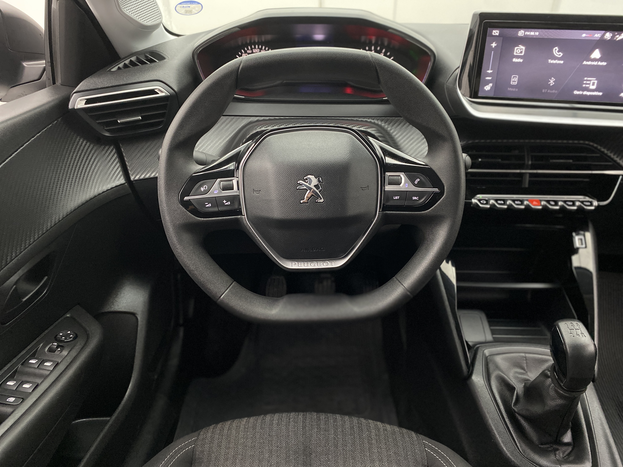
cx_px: 312
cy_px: 234
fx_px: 468
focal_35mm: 26
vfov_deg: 53.1
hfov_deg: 67.3
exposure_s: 1/40
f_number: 1.8
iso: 500
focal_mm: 4.25
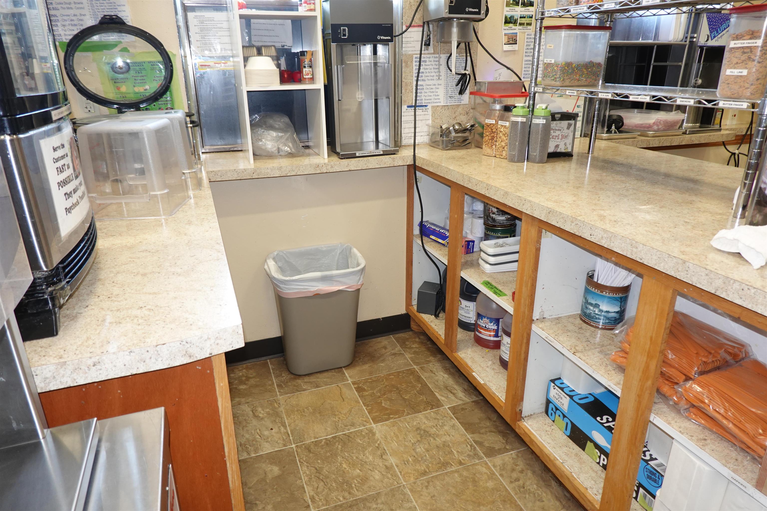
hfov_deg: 73.7
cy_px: 256
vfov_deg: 53.1
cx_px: 384
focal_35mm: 24
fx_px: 511
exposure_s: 1/30
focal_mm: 9
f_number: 2.8
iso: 320
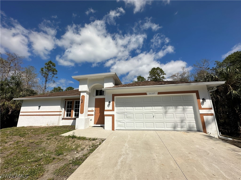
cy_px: 90
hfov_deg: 102.1
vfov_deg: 85.7
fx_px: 97
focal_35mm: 14
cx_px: 120
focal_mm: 2.22
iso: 50
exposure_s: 1/6494
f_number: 2.2
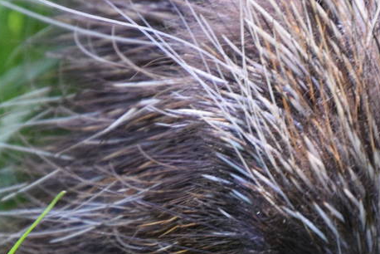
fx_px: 11058
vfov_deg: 1.3
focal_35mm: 1047
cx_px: 323
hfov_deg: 2.0
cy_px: 243
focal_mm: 200
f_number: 5.6
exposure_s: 1/500
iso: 2000
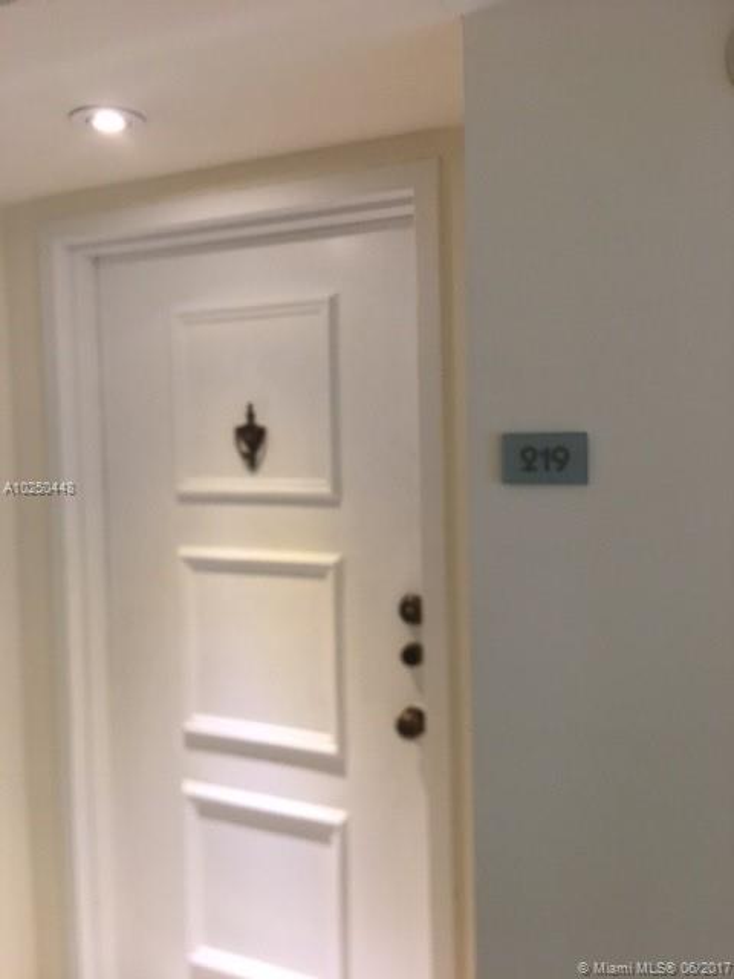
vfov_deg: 61.7
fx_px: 820
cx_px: 367
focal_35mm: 29
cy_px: 490
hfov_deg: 48.2
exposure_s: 1/15
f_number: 2.2
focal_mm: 4.15
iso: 64
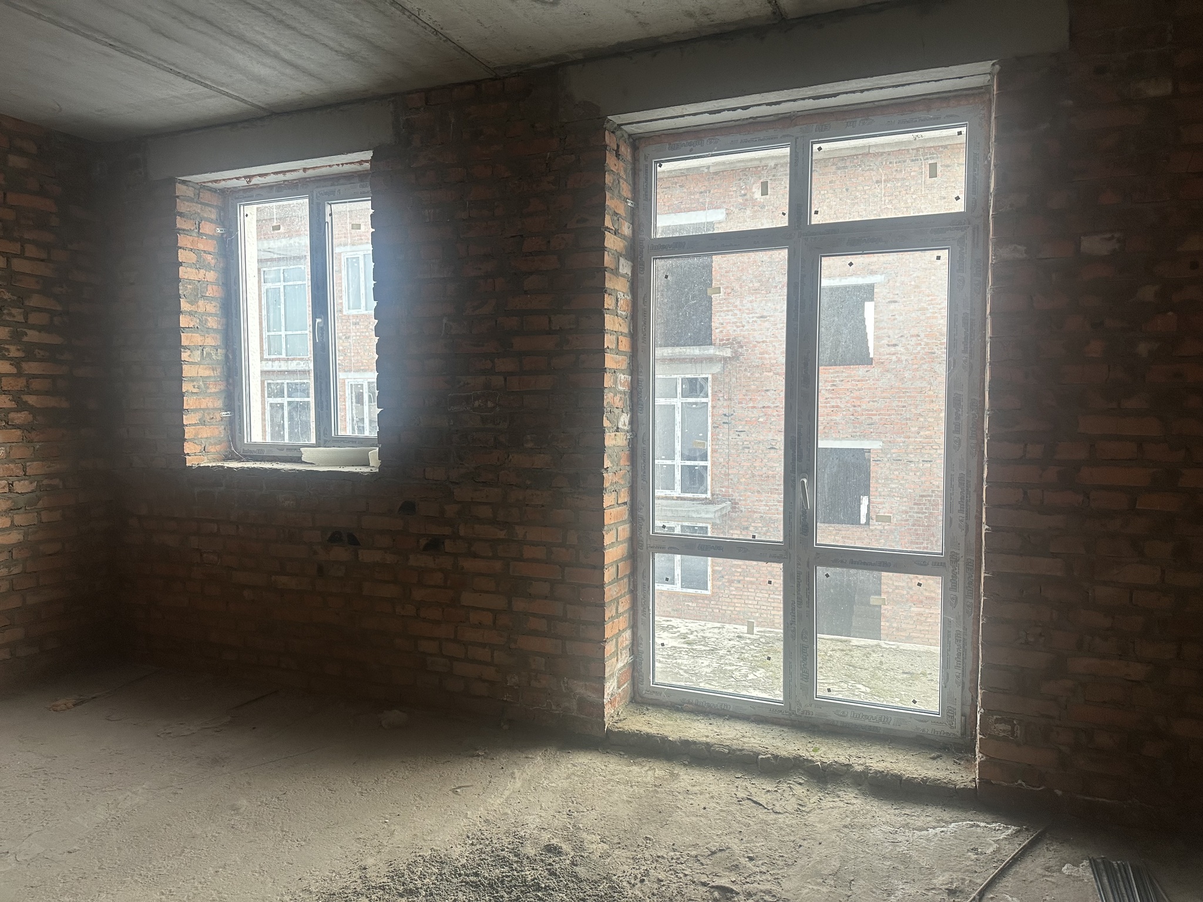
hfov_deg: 71.6
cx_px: 602
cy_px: 451
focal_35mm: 24
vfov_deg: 56.8
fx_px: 834
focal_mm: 6.86
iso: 160
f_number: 1.78
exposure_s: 1/121
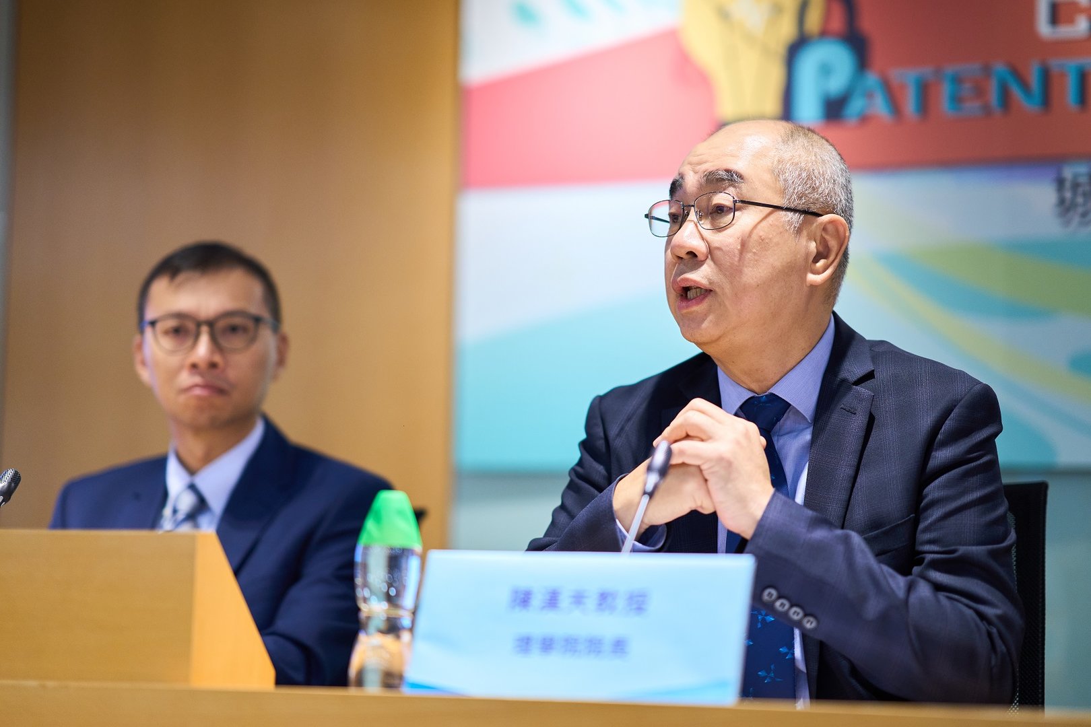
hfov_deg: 23.9
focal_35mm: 85
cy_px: 364
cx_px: 546
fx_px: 2576
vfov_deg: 16.1
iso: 800
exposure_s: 1/320
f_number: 1.4
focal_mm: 85
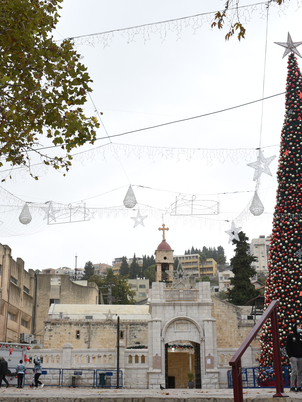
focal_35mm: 51
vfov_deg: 37.5
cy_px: 199
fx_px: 593
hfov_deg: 28.6
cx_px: 143
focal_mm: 35
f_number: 14
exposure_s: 1/250
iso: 1000
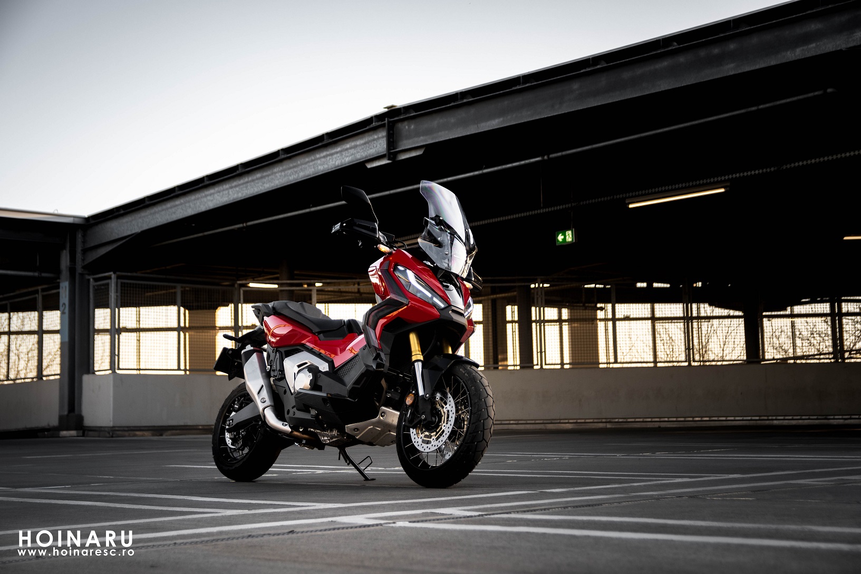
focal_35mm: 54
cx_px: 430
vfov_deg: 25.1
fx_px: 1292
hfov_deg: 36.9
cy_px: 287
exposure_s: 1/250
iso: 100
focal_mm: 36
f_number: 2.8
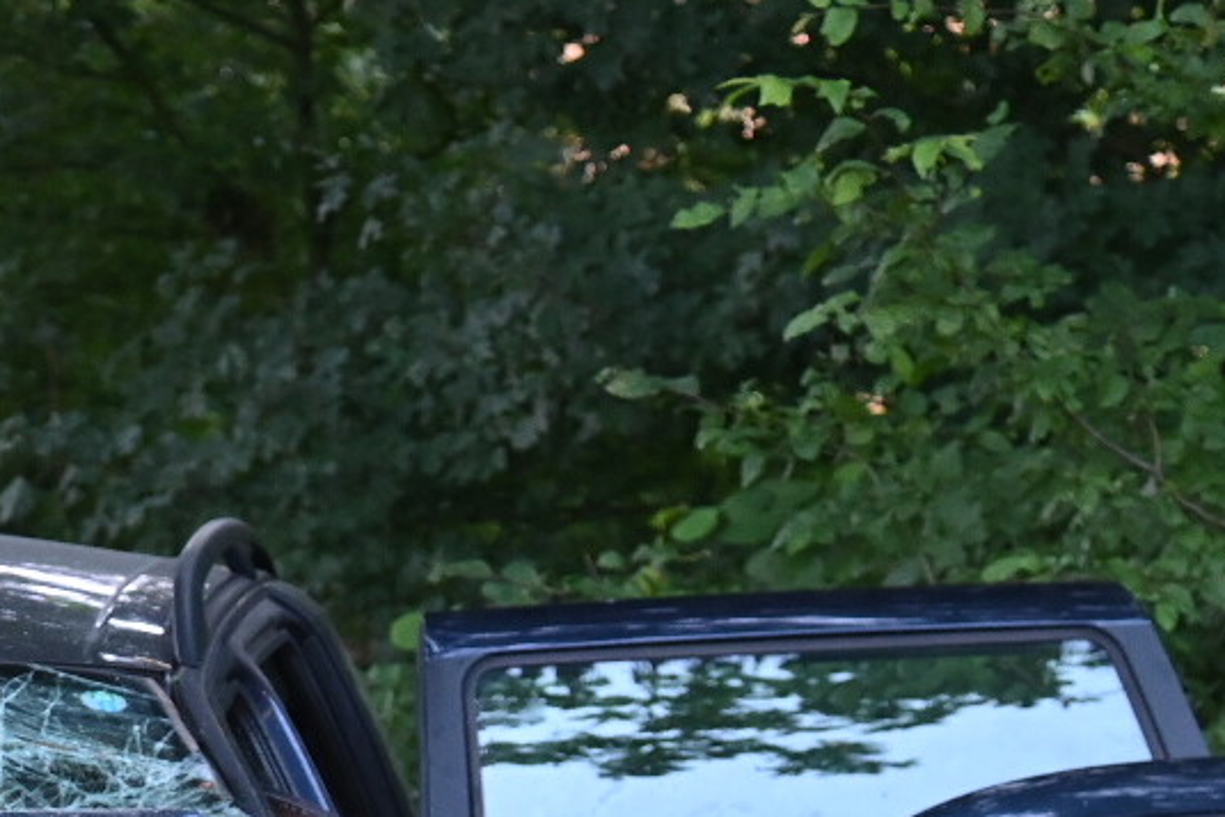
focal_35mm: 251
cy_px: 1277
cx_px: -467
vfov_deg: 5.4
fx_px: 8543
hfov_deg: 8.1
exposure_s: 1/100
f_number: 4
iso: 1250
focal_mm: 70
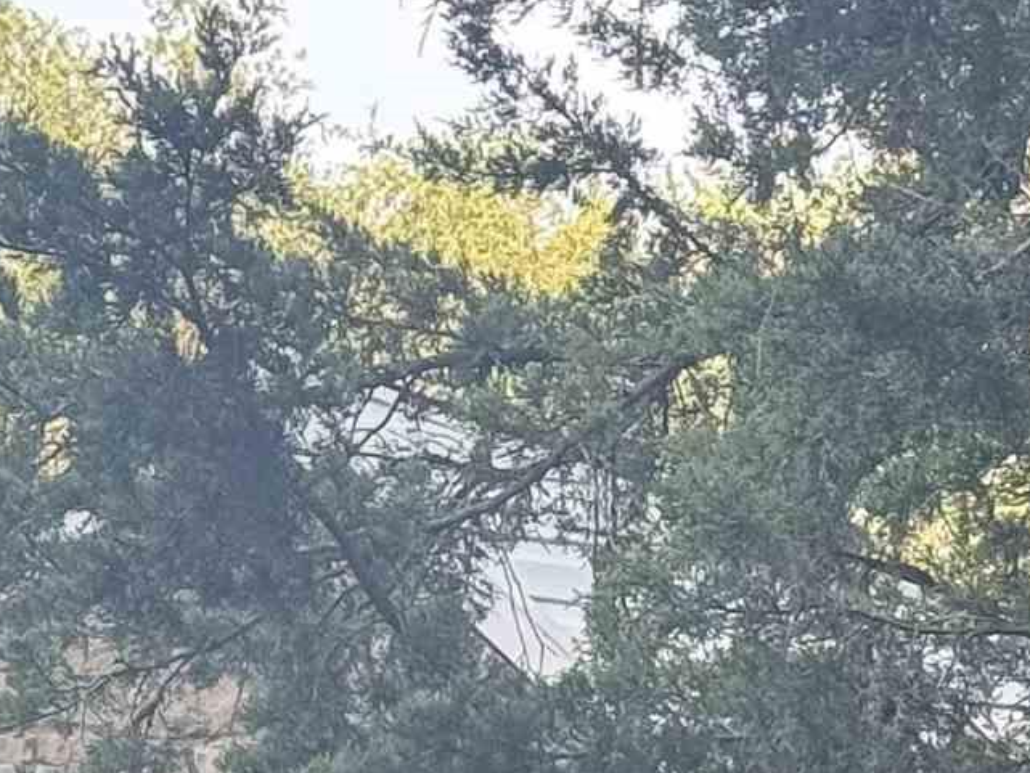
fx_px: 6845
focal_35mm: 230
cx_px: 1285
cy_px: 1691
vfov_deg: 6.2
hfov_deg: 8.5
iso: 80
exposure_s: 1/272
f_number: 1.78
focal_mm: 6.76
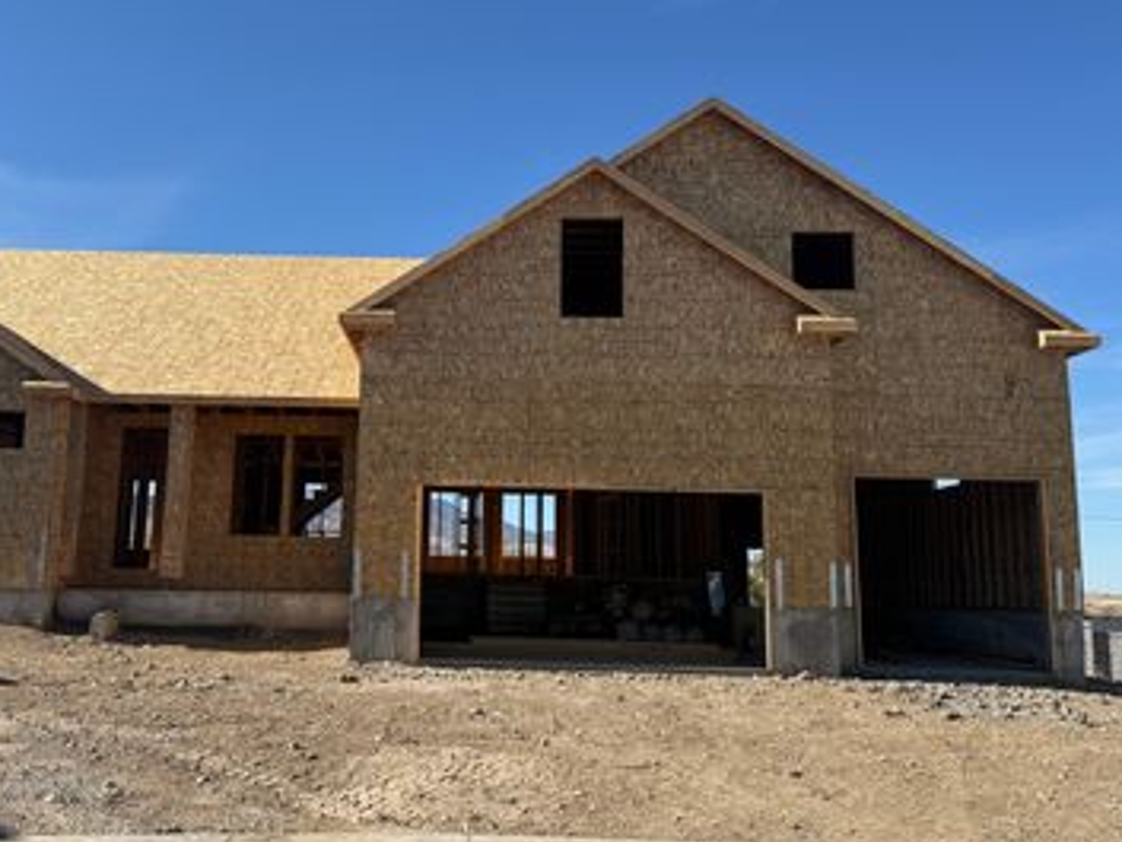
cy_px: 389
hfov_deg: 53.6
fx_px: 1102
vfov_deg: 41.8
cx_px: 455
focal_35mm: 34
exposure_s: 1/3759
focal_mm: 6.76
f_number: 1.78
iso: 80
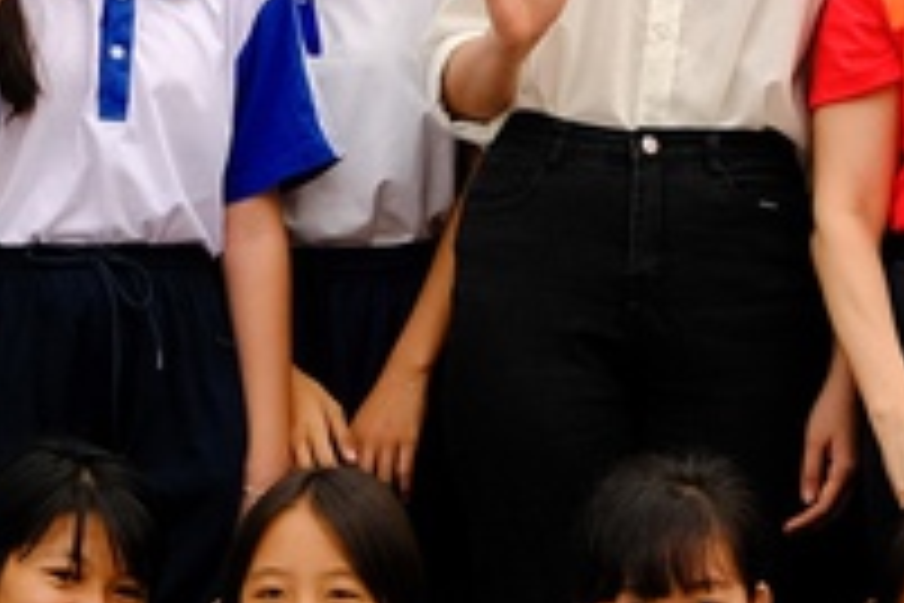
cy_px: -310
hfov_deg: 7.8
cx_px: 540
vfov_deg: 5.2
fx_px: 6604
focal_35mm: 263
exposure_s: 1/320
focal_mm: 29.2
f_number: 4
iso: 250
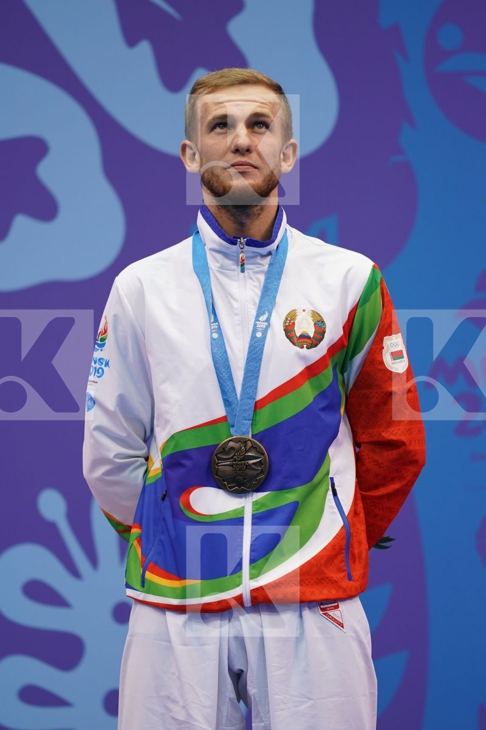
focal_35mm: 600
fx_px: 12149
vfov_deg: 3.4
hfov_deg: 2.3
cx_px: 243
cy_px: 365
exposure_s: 1/500
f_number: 2.8
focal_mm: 400
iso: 500
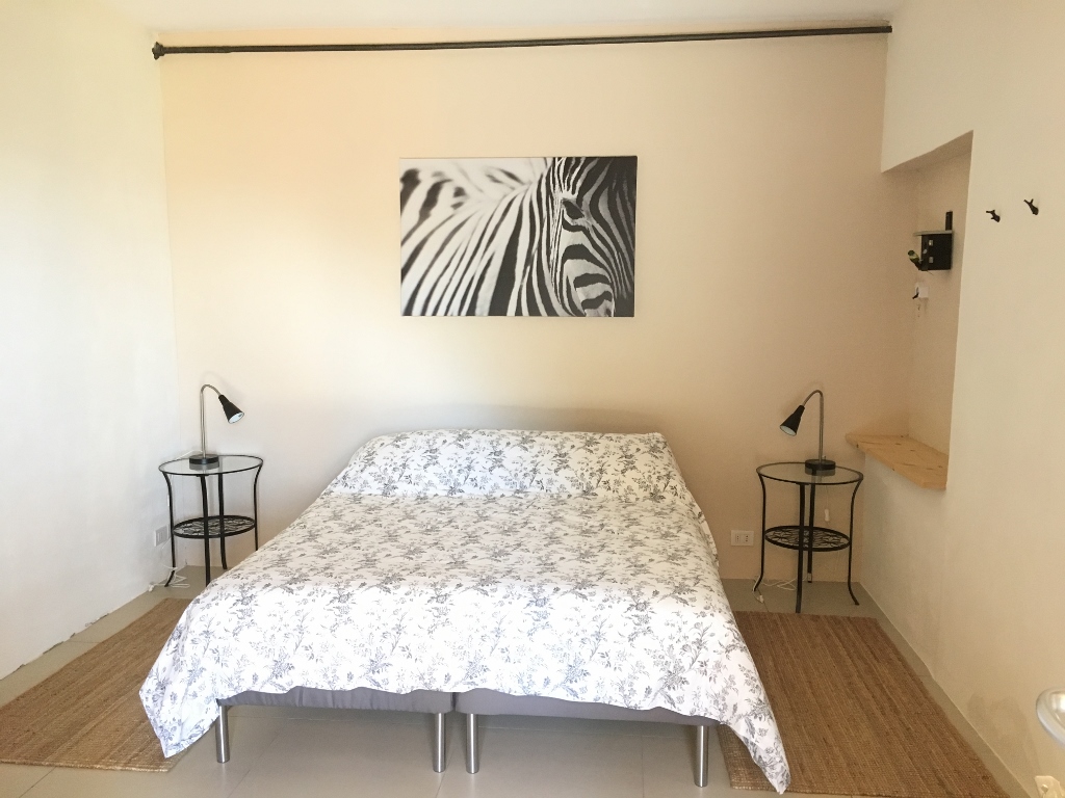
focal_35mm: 29
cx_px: 532
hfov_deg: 61.7
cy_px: 399
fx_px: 892
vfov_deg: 48.2
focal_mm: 4.15
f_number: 2.2
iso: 200
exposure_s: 1/33
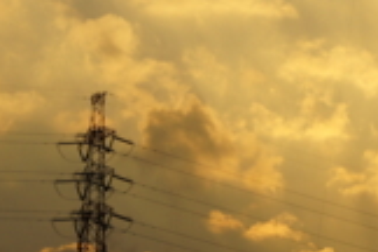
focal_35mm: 333
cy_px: 18
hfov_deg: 6.1
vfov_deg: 4.1
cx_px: 499
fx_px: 3496
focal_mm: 60
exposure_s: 1/400
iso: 200
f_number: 13
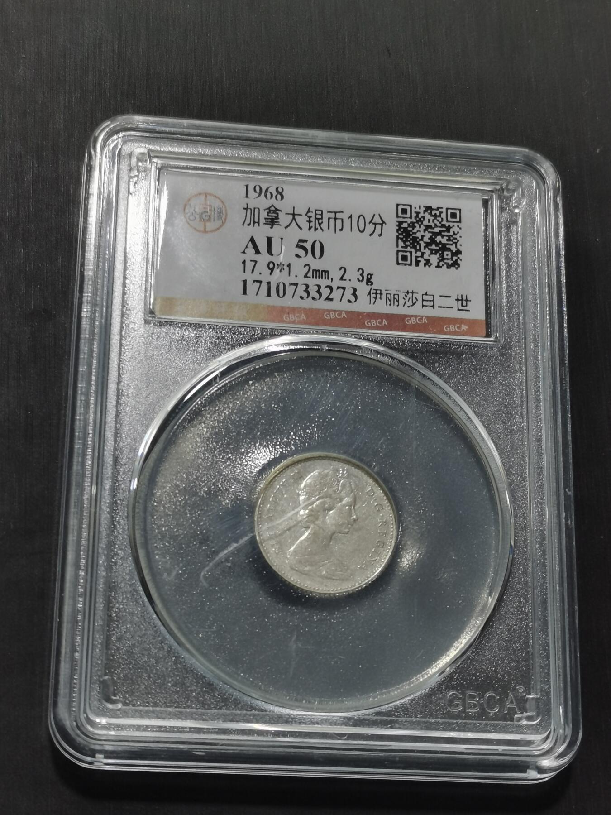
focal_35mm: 71
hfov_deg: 20.7
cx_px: 306
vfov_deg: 27.4
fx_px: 1671
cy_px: 408
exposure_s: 1/139
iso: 50
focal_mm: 5.58
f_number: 1.8
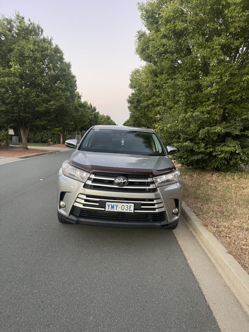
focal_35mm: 25
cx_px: 124
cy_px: 166
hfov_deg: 54.9
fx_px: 240
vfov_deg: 69.4
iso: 500
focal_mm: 5.1
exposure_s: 1/60
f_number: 1.6
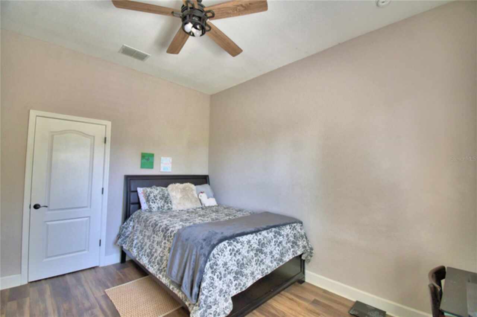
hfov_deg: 100.4
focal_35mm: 15
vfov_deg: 77.3
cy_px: 158
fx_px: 199
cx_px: 238
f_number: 4.5
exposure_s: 1/40
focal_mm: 10
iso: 400
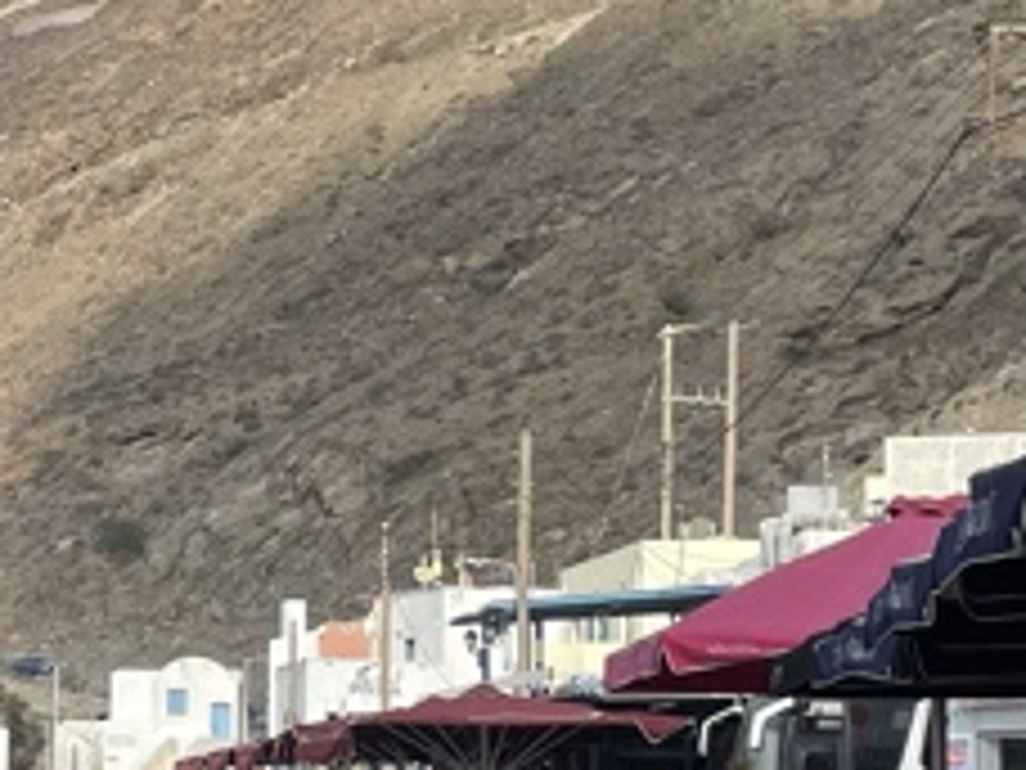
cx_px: -140
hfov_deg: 16.3
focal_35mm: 117
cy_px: 549
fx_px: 3468
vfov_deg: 12.6
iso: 32
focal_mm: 4.2
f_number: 1.6
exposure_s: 1/3610
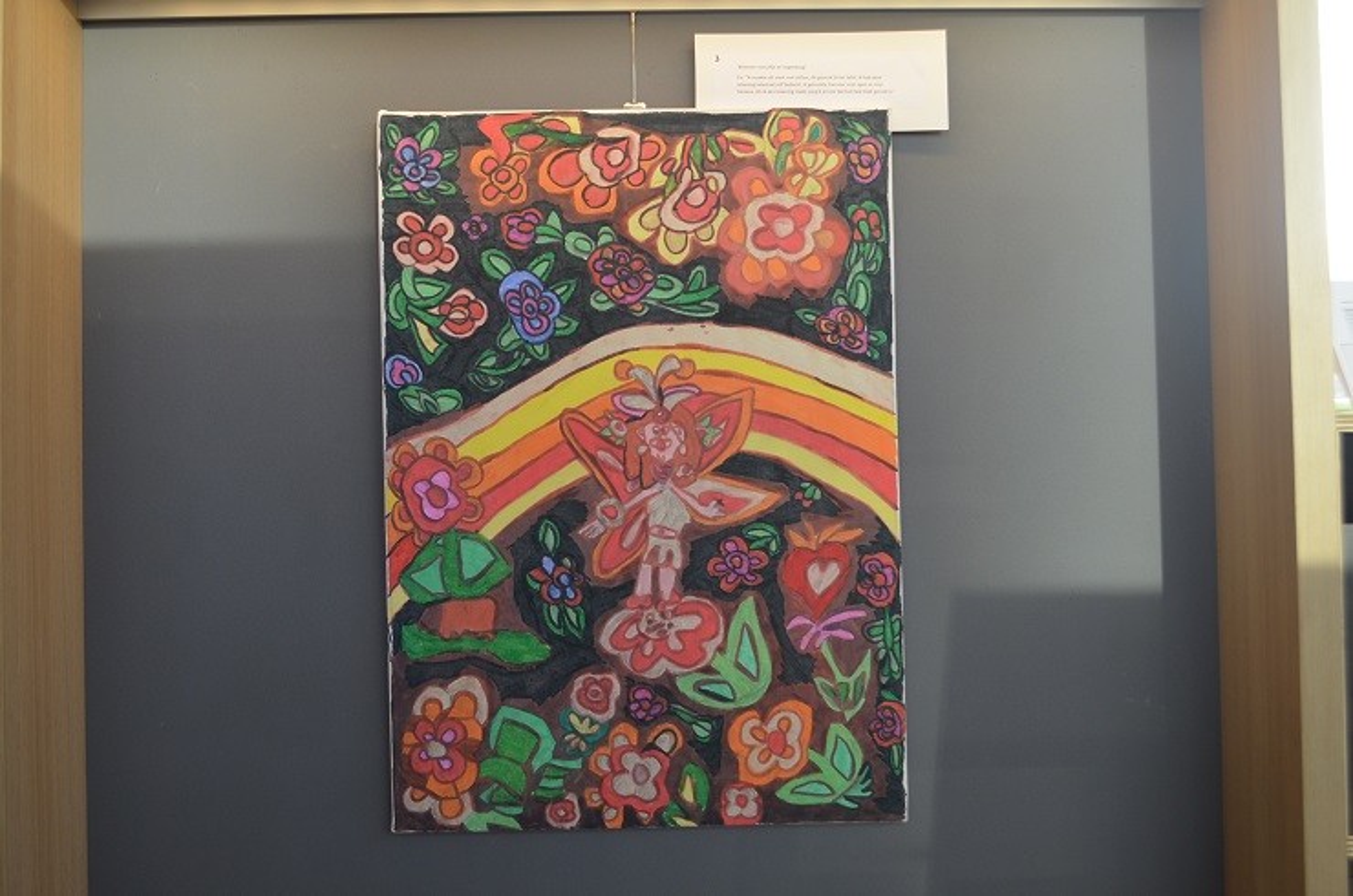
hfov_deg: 49.6
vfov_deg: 34.1
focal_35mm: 39
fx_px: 1463
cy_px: 448
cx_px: 676
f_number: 4.5
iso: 400
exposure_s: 1/80
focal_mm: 26
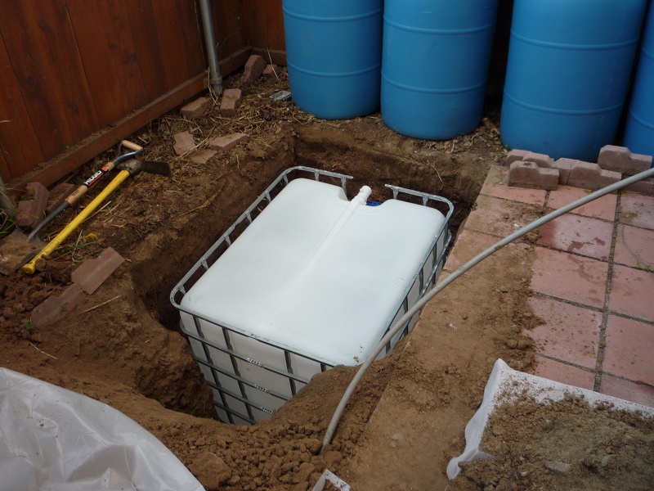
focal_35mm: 30
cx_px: 327
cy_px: 246
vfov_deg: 46.8
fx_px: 567
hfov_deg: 60.0
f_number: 3.5
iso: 100
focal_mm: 5.2
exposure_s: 1/100
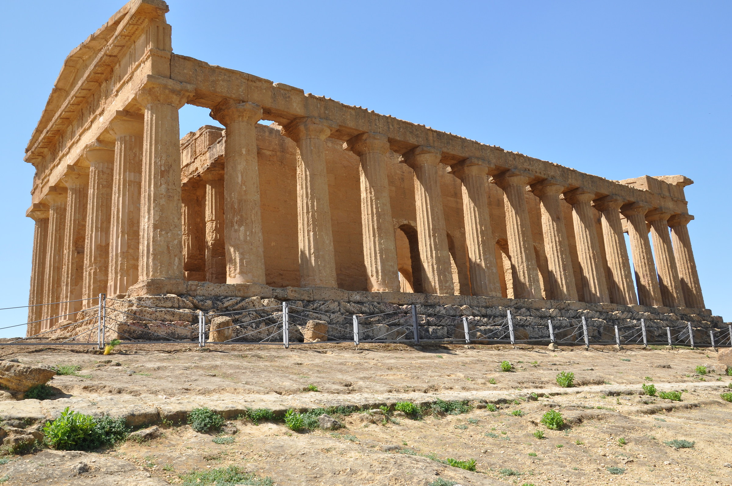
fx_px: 640
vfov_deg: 41.6
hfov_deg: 59.6
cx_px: 366
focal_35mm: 32
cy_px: 243
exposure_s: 1/125
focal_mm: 21
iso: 200
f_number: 11
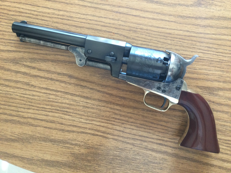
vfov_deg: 45.4
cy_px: 86
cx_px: 116
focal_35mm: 31
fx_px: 207
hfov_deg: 58.4
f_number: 2.4
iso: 80
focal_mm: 3.3
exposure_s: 1/30
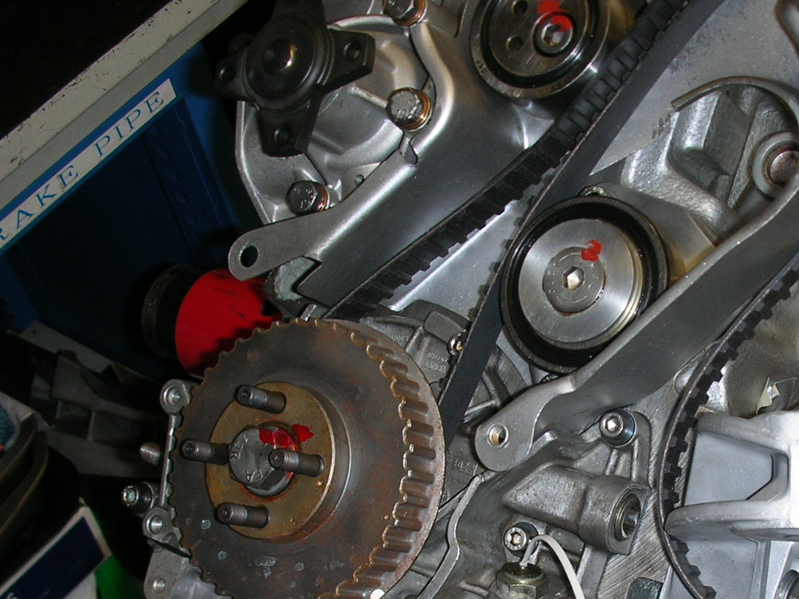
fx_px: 1500
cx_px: 538
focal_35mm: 65
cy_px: 444
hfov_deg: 29.6
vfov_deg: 22.4
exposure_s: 1/60.1
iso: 50
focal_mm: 5.8
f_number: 3
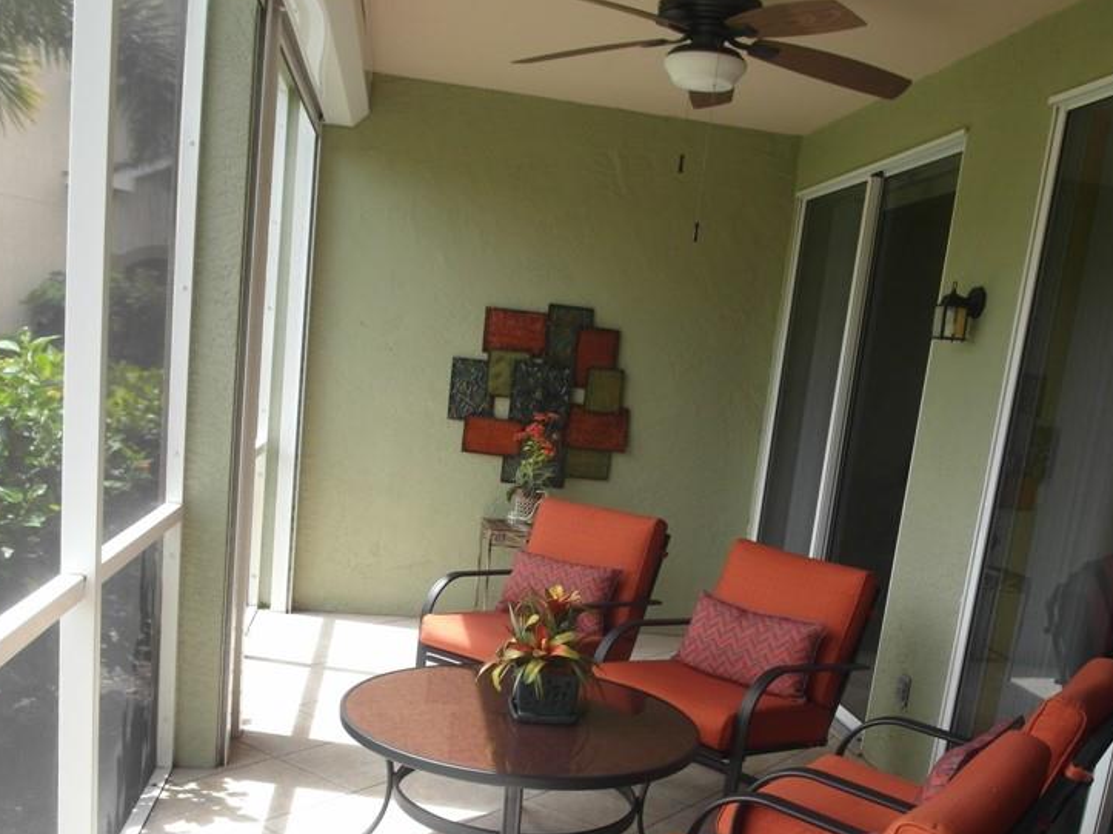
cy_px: 577
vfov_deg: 41.1
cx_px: 570
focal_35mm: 34
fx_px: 1093
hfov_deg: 54.0
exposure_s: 1/90
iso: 80
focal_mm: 5.2
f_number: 3.4
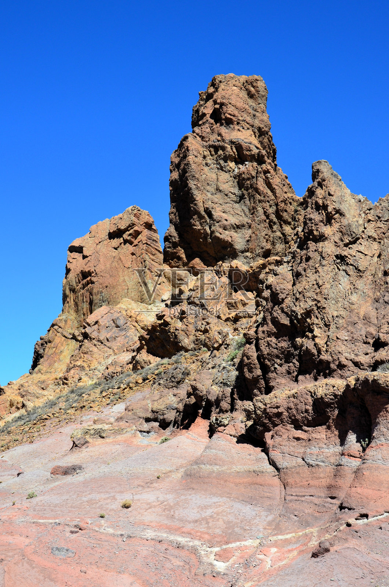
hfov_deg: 26.4
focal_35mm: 51
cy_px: 294
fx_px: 830
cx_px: 194
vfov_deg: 39.0
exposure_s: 1/500
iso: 400
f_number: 11
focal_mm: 34
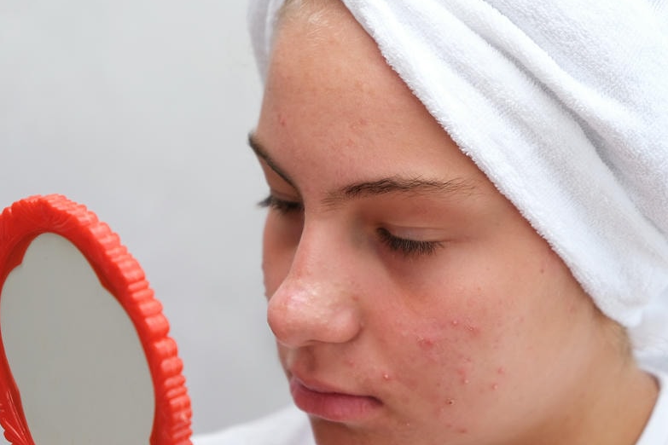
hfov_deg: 19.3
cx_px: 331
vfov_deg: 12.9
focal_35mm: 106
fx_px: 1967
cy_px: 280
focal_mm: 55
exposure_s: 1/125
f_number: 4
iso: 160
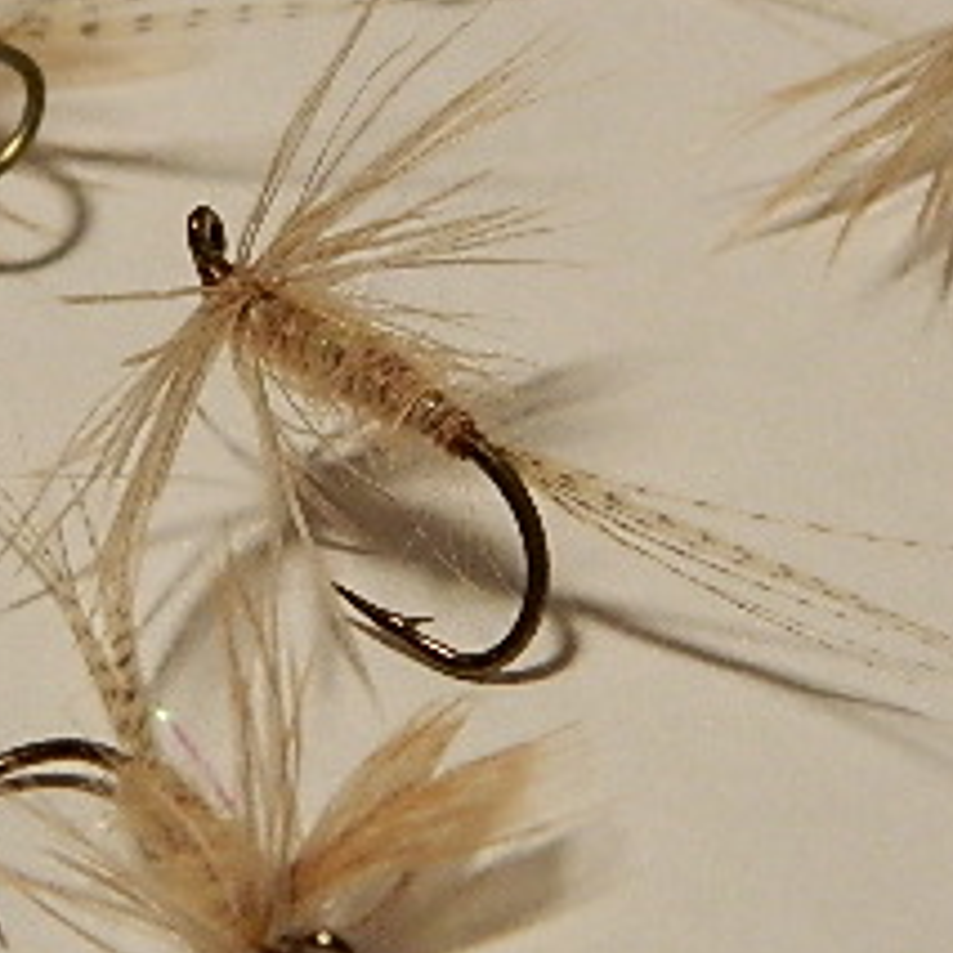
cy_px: 362
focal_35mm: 186
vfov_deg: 9.4
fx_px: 5793
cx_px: 331
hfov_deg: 9.4
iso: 400
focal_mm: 12.6
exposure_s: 1/25
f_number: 4
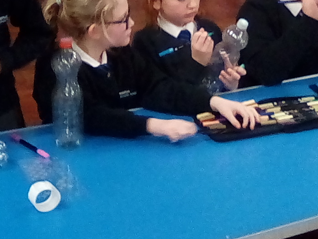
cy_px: 0
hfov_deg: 22.0
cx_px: 193
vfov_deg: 16.3
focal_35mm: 89
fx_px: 818
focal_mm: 3.1
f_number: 2.8
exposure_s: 1/16.7
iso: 247
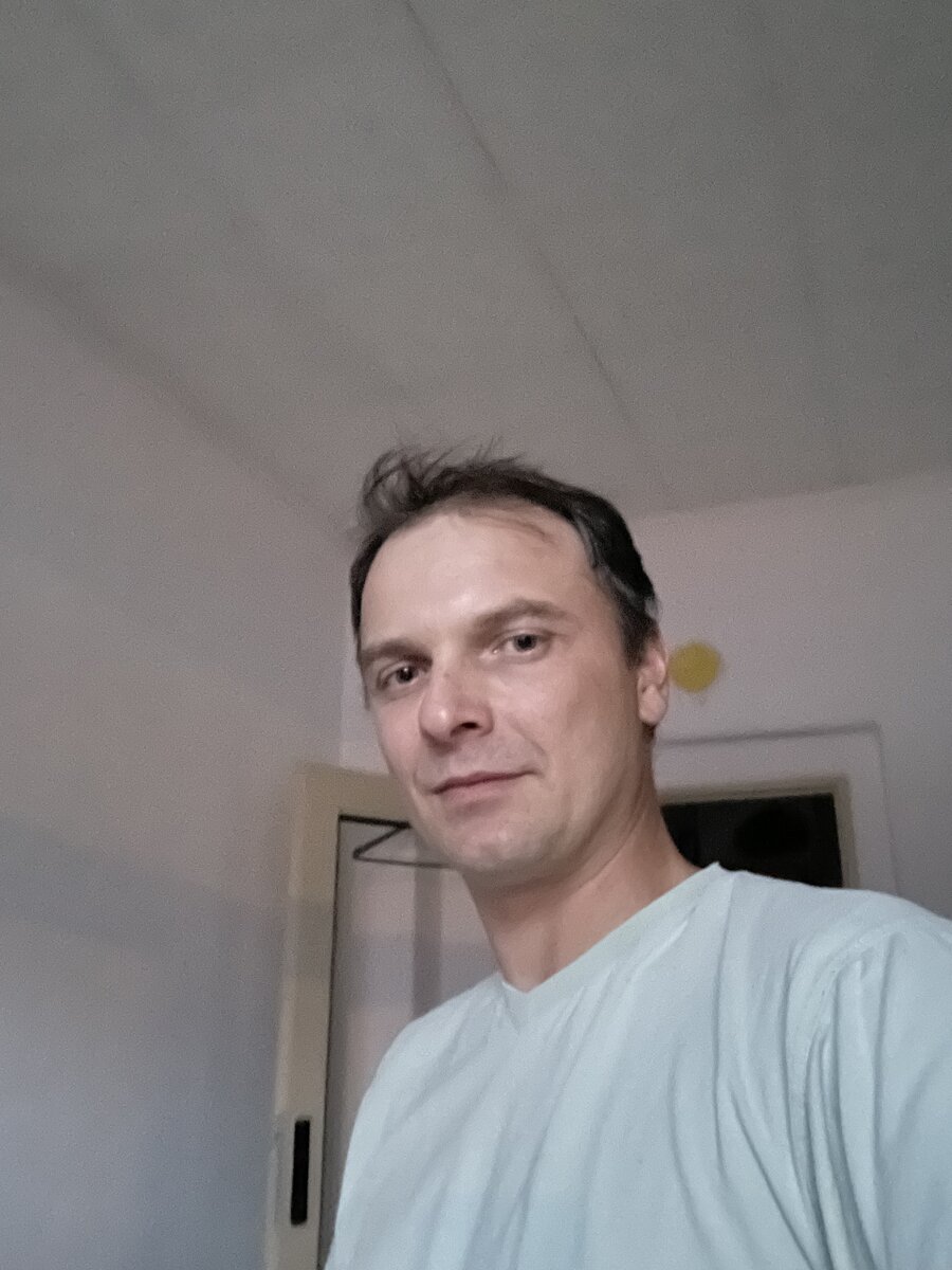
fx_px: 1100
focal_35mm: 30
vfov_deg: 60.0
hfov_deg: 46.8
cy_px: 635
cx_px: 476
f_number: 2.2
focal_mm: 2.71
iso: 5000
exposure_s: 1/7
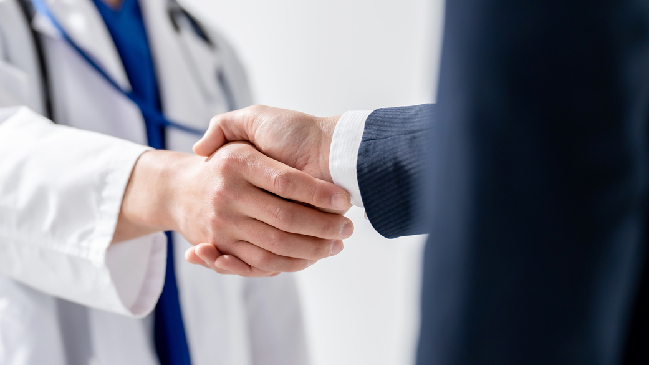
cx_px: 294
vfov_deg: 8.0
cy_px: 166
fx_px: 2598
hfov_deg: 14.2
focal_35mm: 151
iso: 200
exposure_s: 1/200
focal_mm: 125
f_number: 3.5
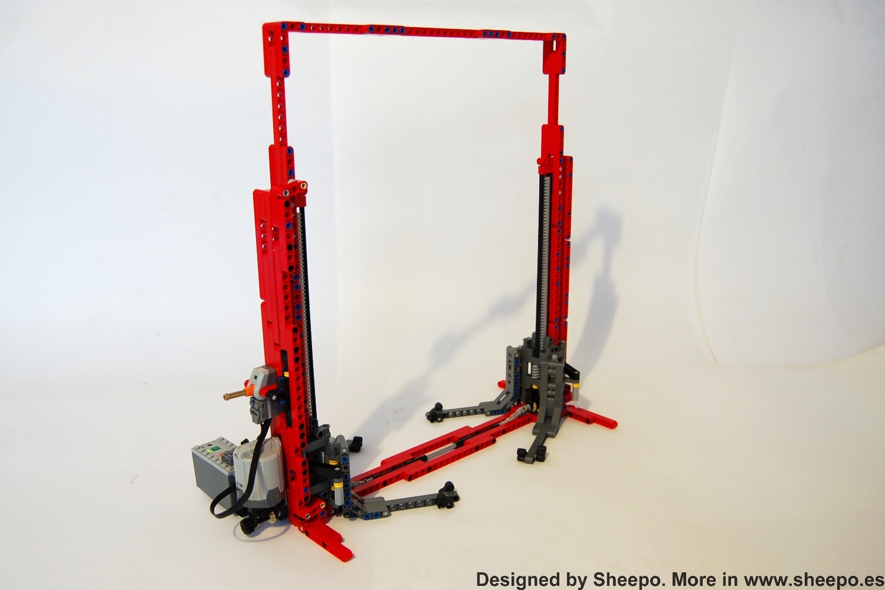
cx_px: 442
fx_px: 811
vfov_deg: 40.0
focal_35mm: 33
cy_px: 295
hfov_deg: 57.2
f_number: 4
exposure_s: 1/5
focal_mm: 22
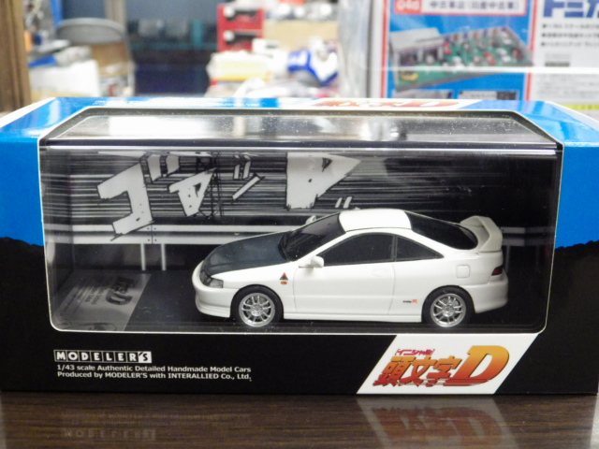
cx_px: 300
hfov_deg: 38.2
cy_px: 224
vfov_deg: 29.1
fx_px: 865
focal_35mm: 50
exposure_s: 1/25
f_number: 3.8
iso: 1000
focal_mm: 9
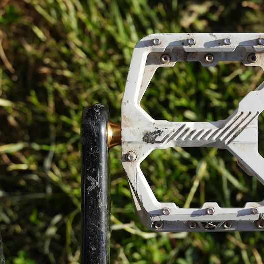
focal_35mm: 116
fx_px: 1001
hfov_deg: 15.0
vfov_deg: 15.0
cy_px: 133
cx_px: 199
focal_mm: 60
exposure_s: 1/160
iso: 100
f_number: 6.3
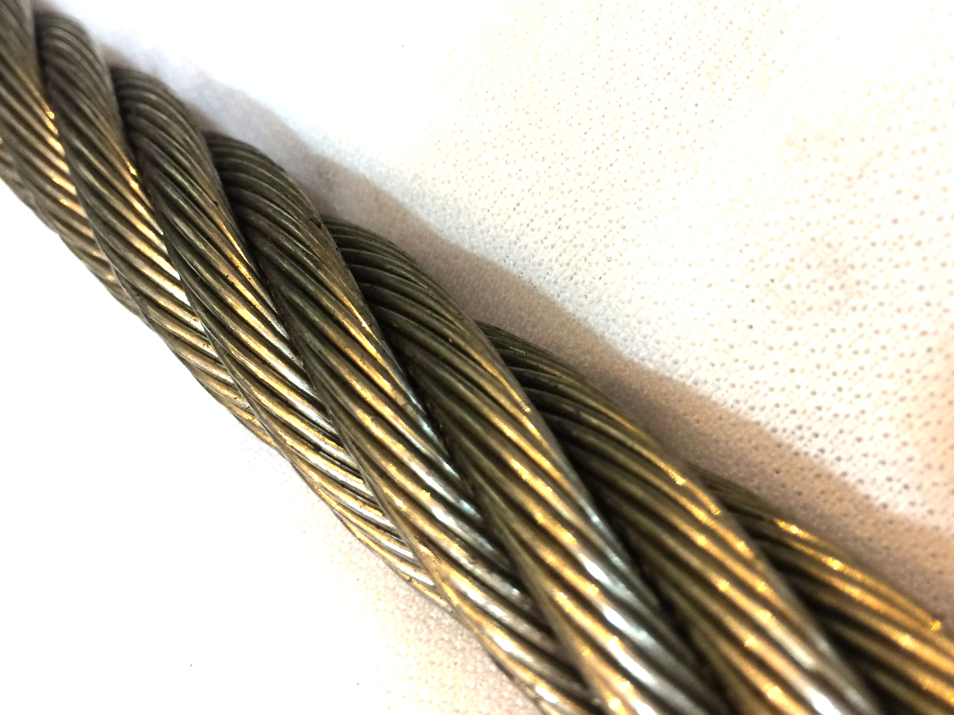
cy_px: 358
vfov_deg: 48.2
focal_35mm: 29
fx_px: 799
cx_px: 477
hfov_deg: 61.7
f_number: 2.2
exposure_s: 1/30
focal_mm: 4.15
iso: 64
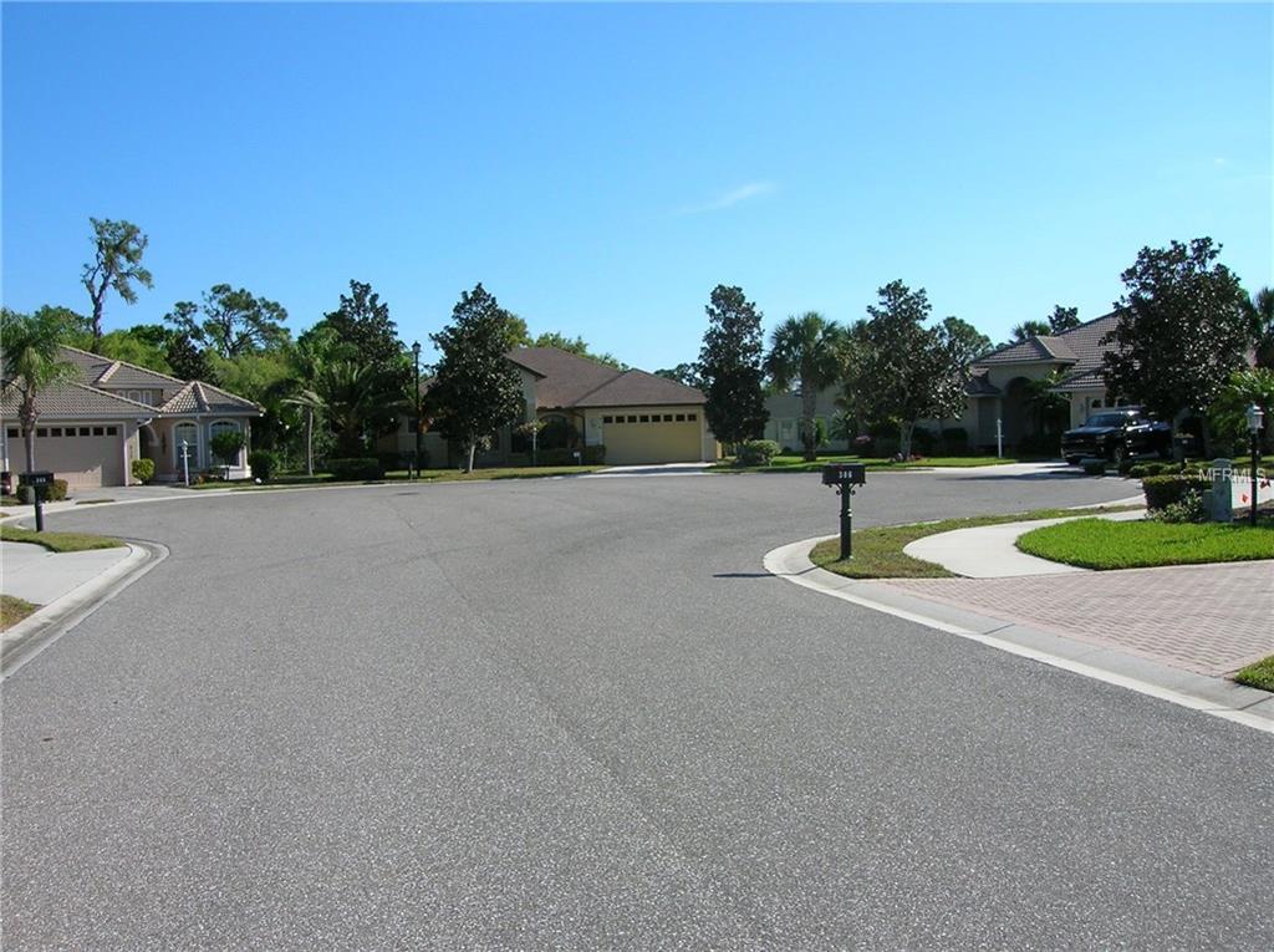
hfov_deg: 54.0
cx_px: 637
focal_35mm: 34
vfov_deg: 41.7
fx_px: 1250
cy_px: 476
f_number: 4.9
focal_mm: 5.7
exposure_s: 1/437
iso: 50
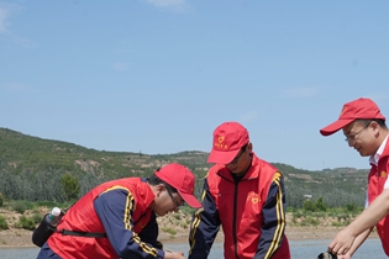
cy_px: 227
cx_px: 215
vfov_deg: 21.8
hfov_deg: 32.9
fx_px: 659
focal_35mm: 61
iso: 200
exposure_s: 1/250
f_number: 9.5
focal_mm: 32
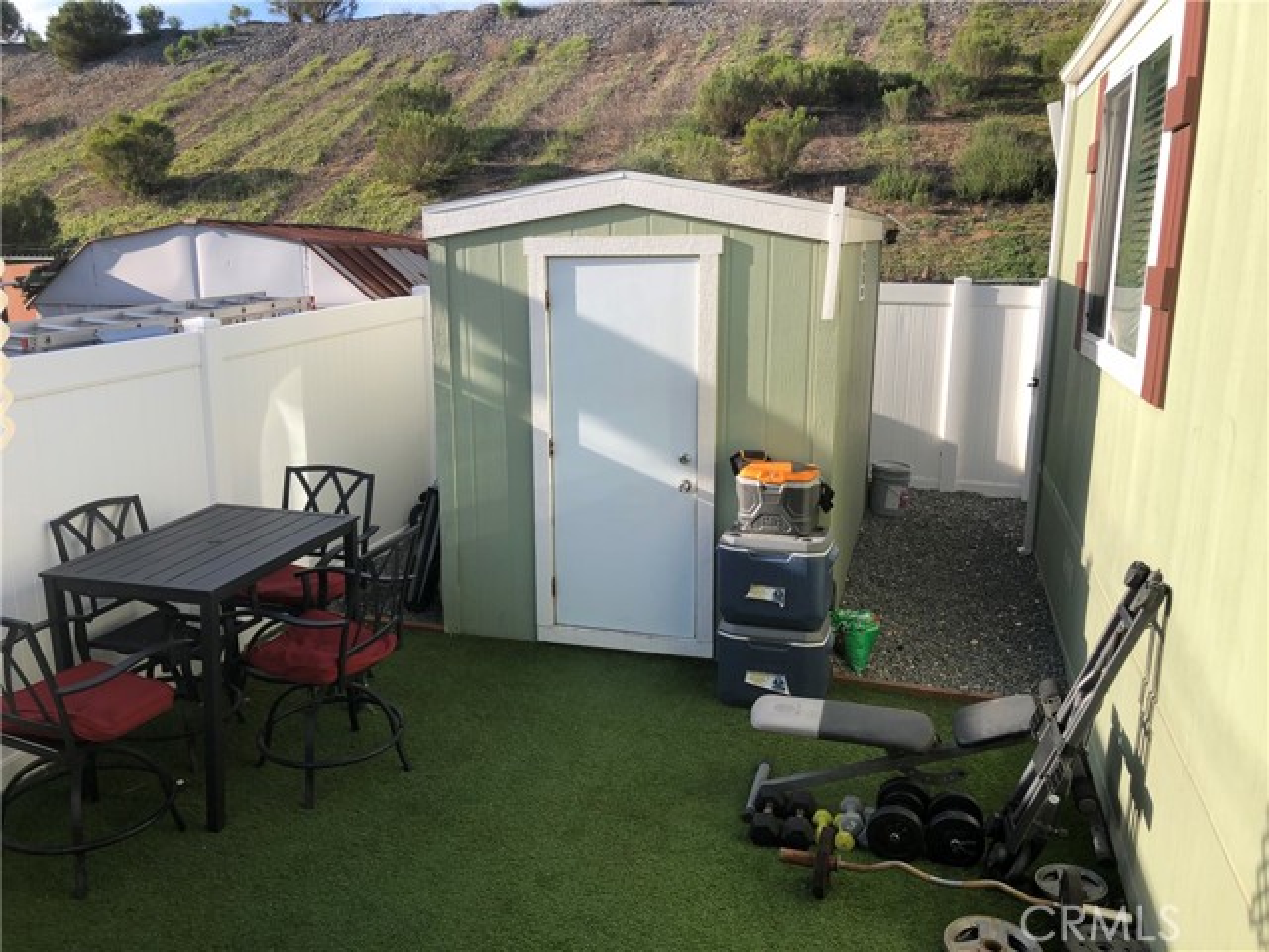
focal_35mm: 28
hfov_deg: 63.4
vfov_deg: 49.7
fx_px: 1026
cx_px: 634
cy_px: 476
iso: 20
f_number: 1.8
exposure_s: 1/883
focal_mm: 3.99
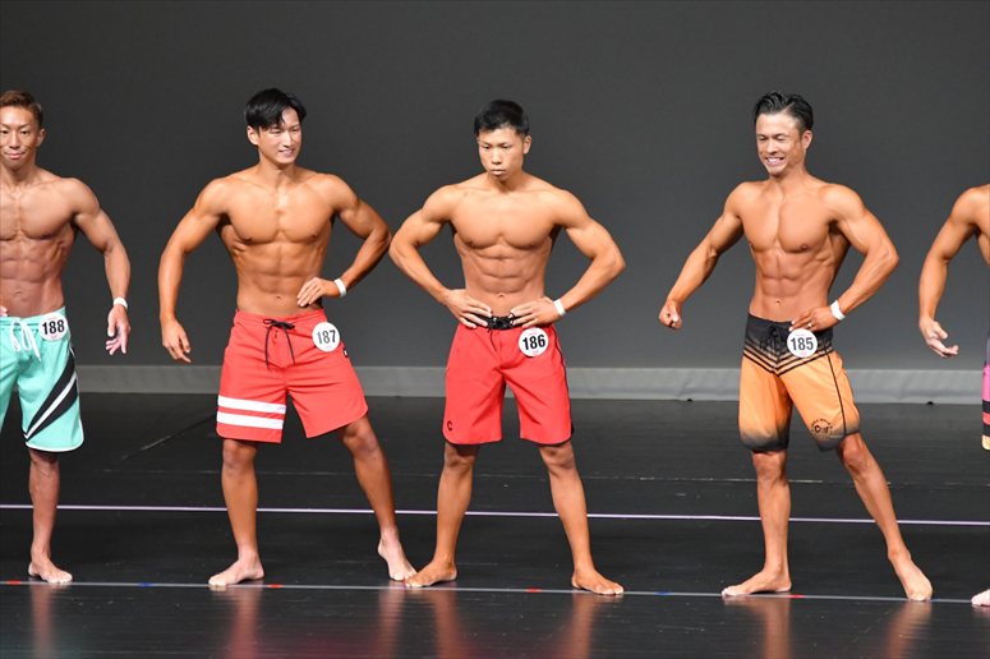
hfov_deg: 6.9
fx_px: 8246
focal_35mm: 300
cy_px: 330
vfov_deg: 4.6
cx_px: 495
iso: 5000
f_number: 5.6
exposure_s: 1/400
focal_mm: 200
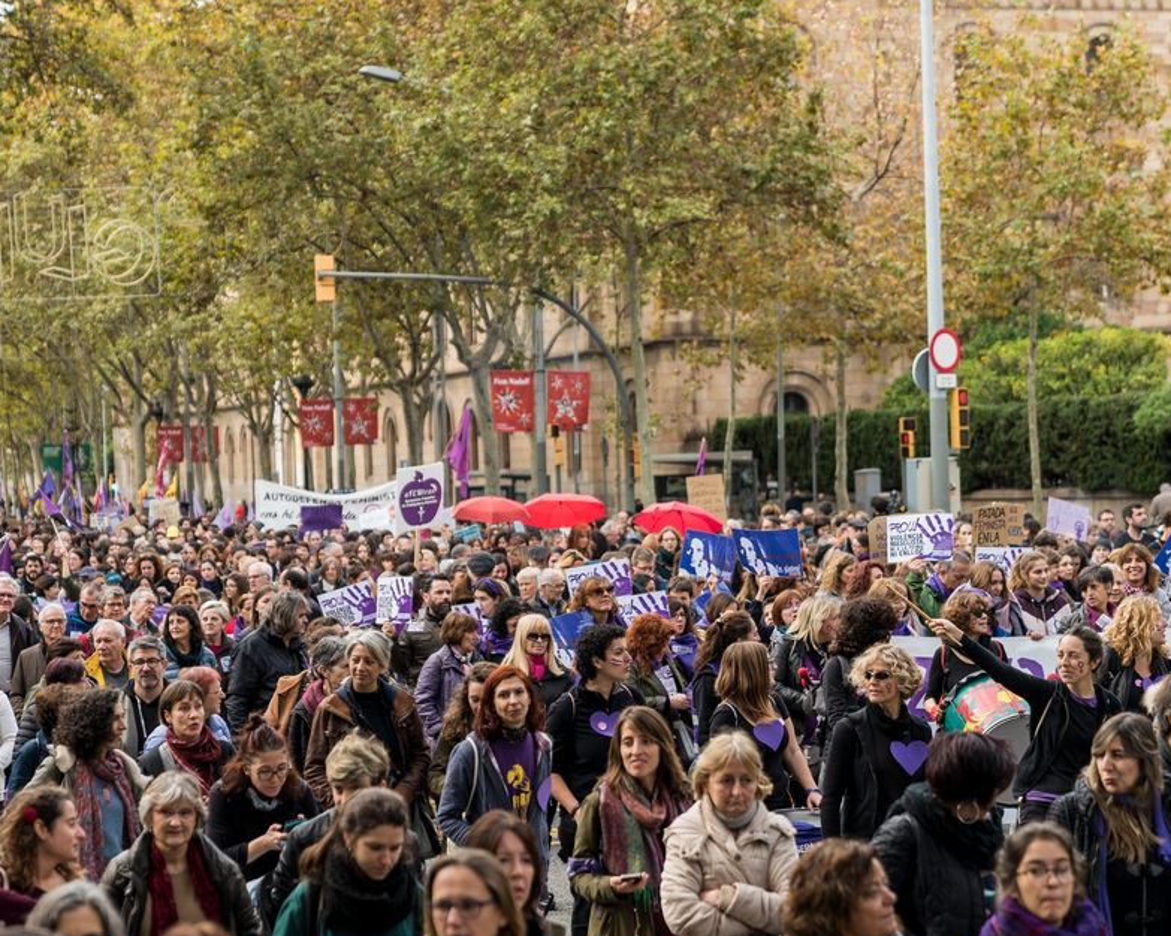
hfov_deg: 22.2
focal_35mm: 86
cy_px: 510
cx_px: 502
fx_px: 2980
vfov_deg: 17.9
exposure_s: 1/320
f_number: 2.8
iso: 100
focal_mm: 70
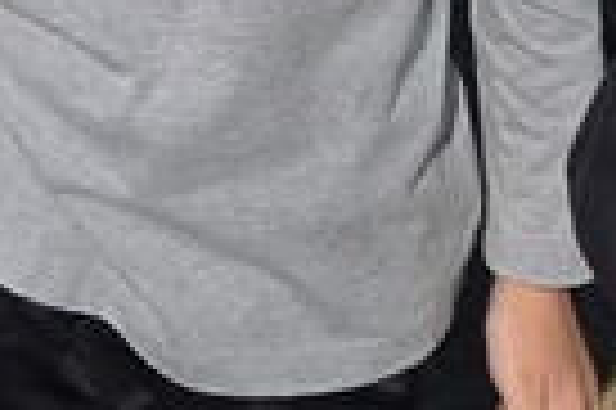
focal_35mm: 179
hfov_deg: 11.5
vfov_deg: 6.9
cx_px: 126
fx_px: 3059
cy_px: -779
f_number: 1.8
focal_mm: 5.4
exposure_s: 1/7891
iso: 64
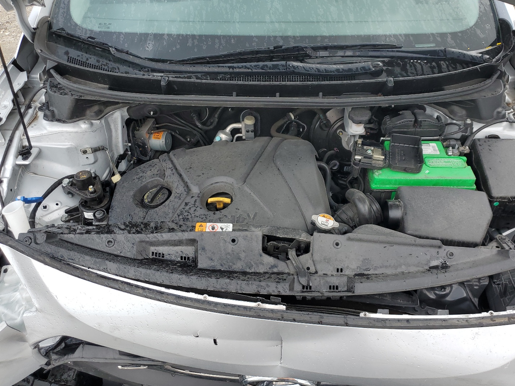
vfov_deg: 48.2
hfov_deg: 61.5
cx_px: 282
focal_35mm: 29
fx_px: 432
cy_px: 207
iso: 50
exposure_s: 1/769
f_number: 1.5
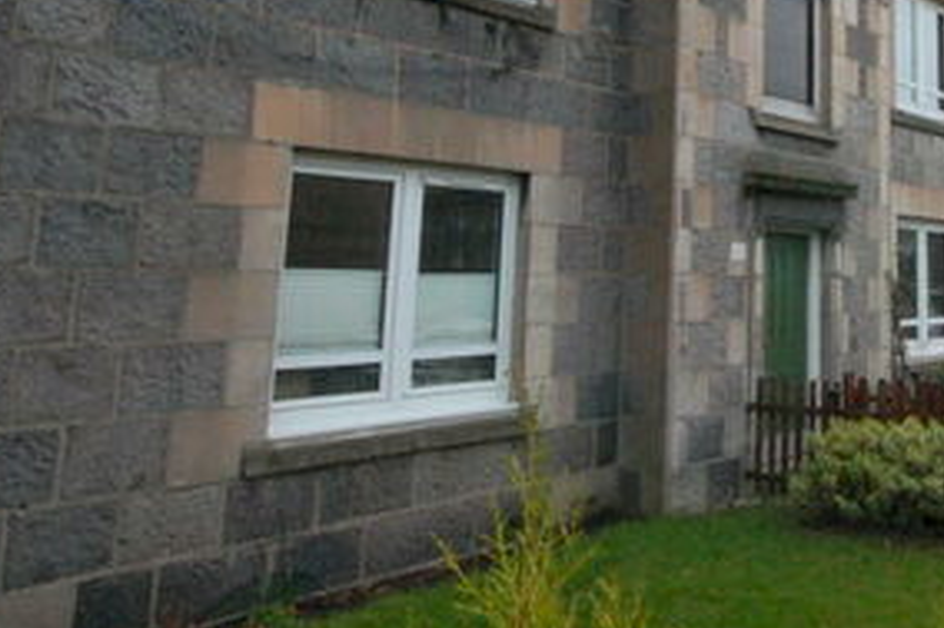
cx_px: 904
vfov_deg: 34.3
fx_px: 970
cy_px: 86
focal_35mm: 37
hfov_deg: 45.4
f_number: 22
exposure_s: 1/40
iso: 1600
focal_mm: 10
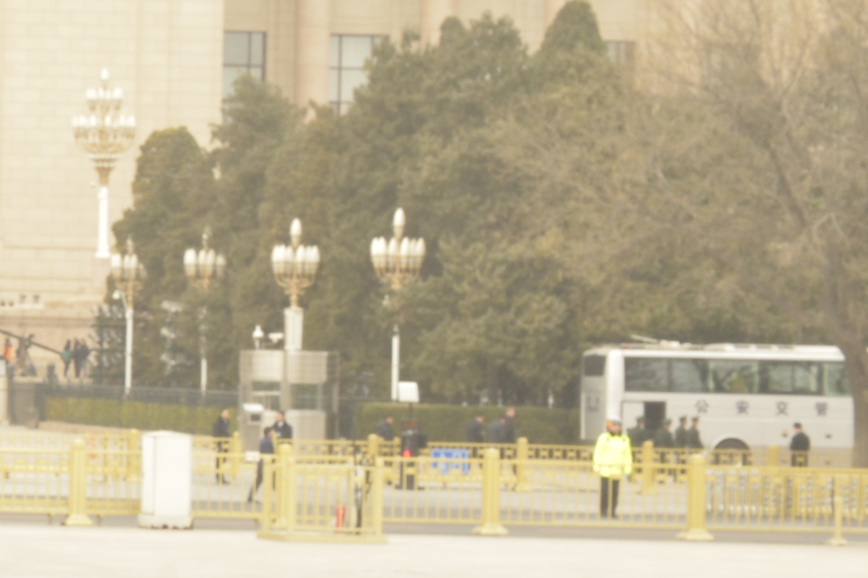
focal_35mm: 169
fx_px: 4074
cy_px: 324
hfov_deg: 11.0
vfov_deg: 8.1
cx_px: -897
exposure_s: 1/90
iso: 800
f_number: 13
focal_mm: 38
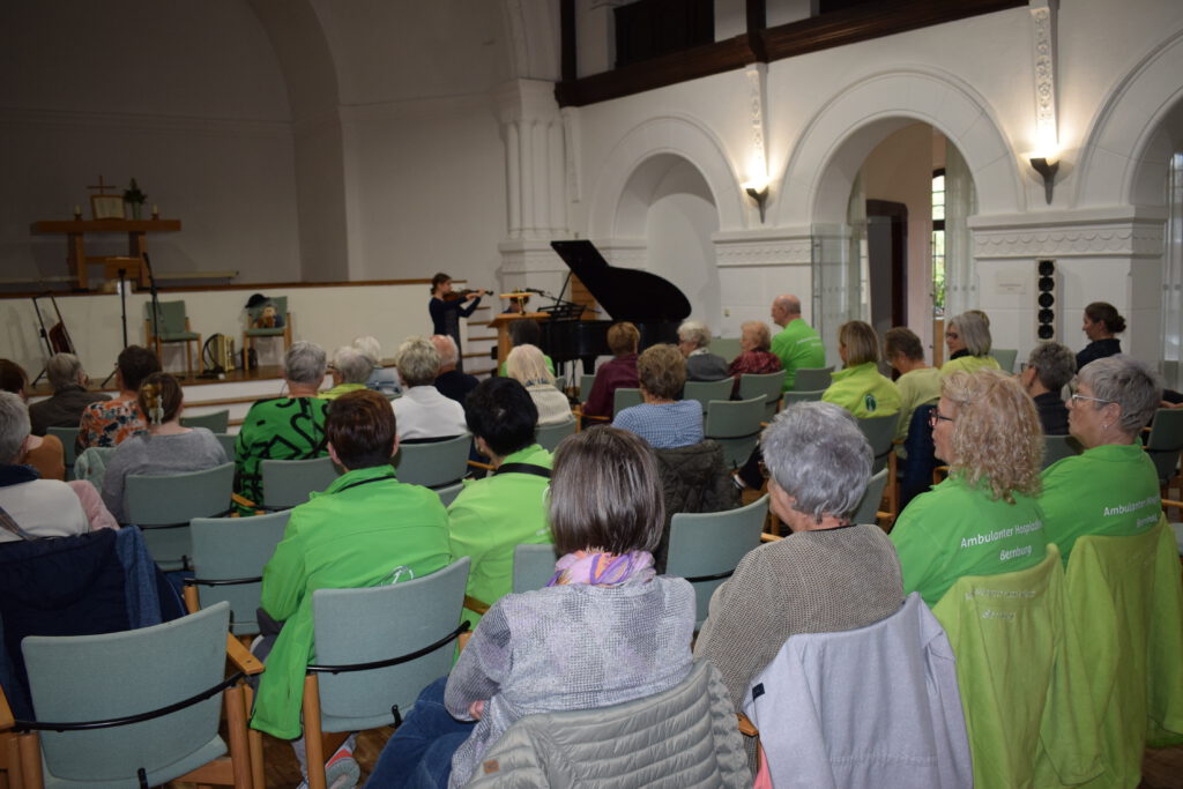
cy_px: 394
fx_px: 1084
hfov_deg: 57.2
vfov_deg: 40.0
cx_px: 592
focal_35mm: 33
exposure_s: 1/60
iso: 800
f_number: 4
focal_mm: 22
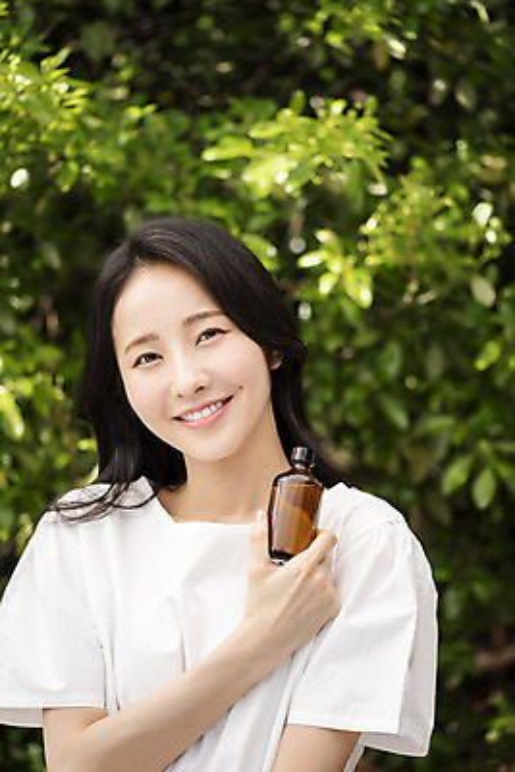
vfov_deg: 19.4
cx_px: 258
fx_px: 2251
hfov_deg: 13.1
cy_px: 386
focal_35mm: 105
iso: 100
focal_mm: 105
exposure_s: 1/400
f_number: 4
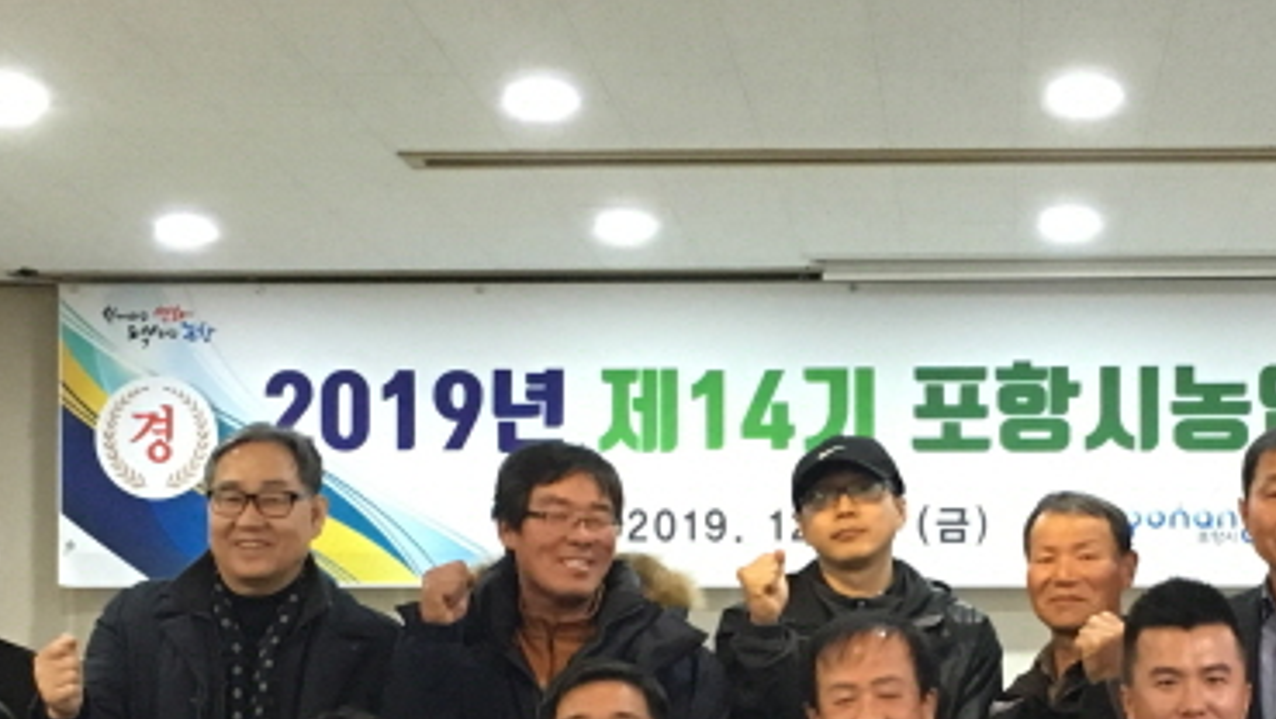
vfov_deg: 13.0
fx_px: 3114
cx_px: 832
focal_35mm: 92
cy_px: 747
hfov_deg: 23.1
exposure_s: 1/30
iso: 200
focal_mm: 4.15
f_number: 2.2
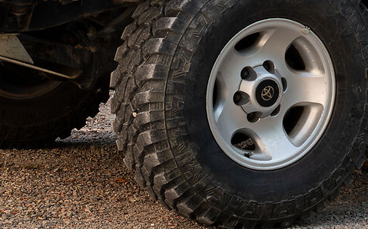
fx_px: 2361
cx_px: 519
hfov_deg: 8.7
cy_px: -184
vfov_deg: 5.5
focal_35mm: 236
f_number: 7.1
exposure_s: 1/320
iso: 400
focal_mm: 46.1
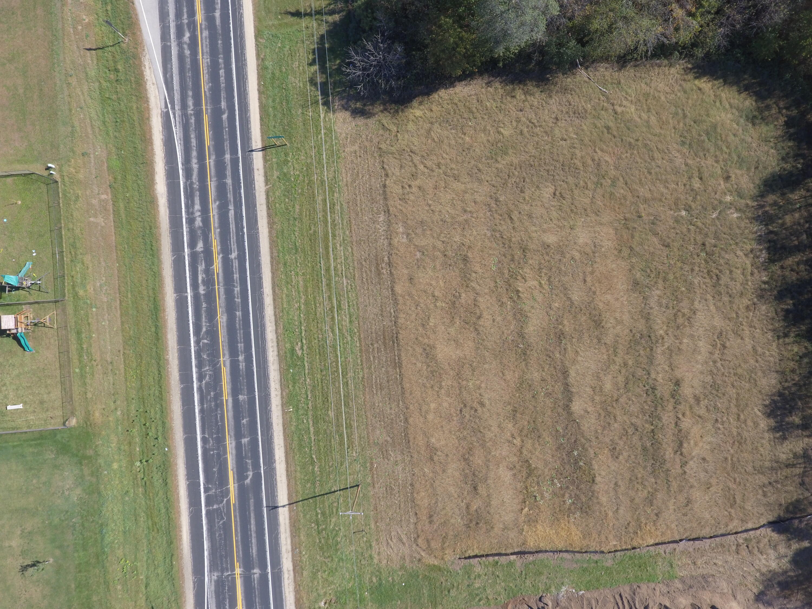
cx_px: 406
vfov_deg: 66.0
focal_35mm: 20
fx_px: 469
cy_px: 304
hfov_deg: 81.7
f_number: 2.8
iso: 100
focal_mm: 3.61
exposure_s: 1/488
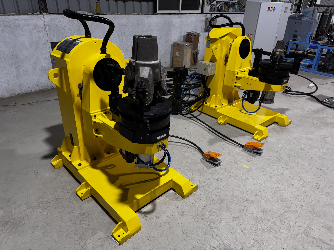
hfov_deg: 71.6
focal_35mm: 24
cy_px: 125
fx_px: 232
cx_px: 167
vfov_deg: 56.8
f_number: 1.78
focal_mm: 6.76
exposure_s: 1/100
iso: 200
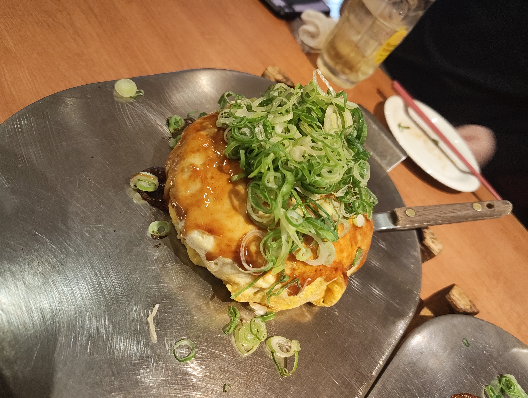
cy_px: 199
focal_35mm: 24
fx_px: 367
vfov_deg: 56.9
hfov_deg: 71.5
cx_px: 264
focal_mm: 5.56
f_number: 1.88
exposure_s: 1/33.3
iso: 573
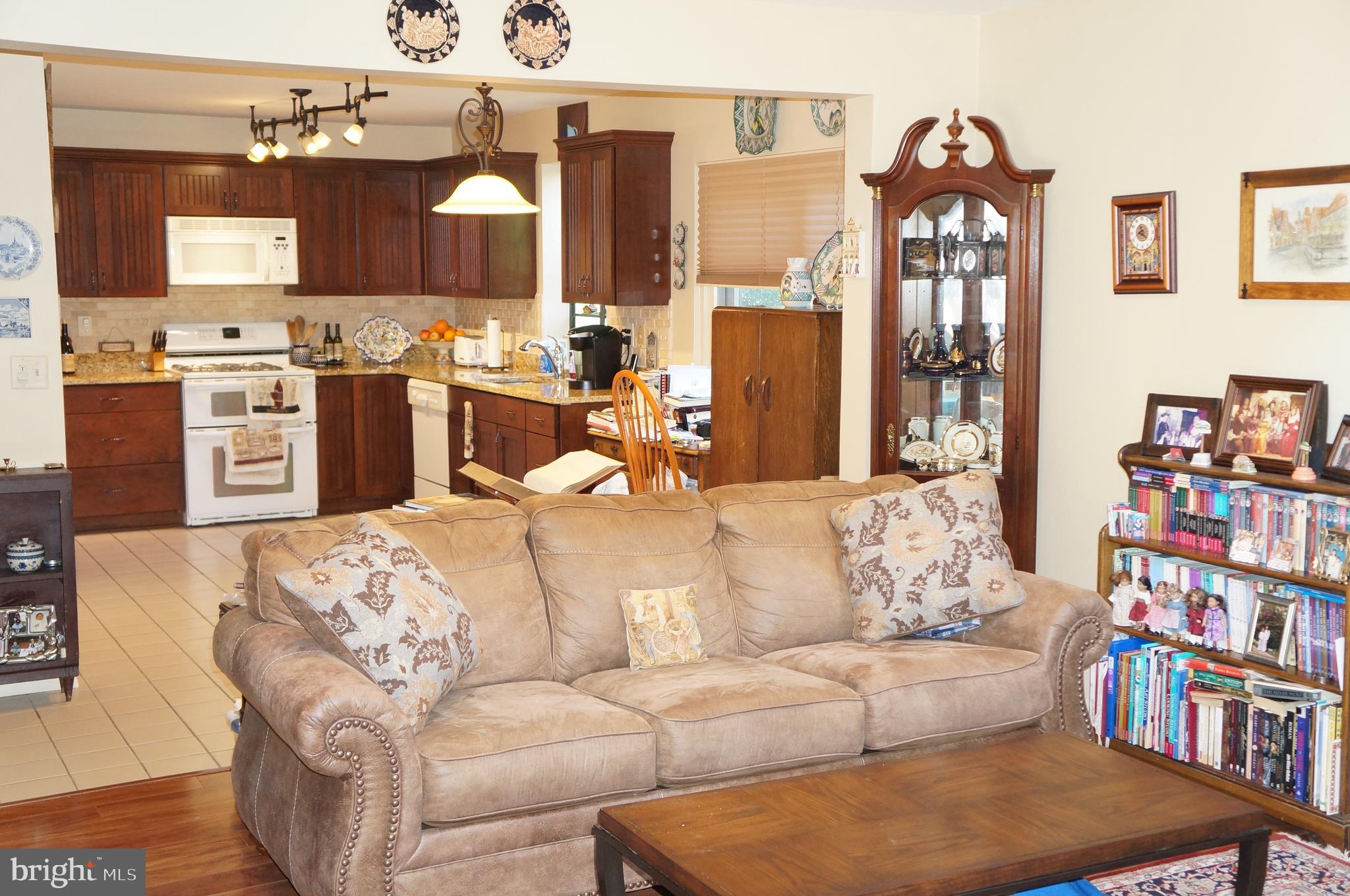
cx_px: 675
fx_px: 1517
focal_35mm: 40
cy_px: 448
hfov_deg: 48.0
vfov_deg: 32.9
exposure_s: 1/60
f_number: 4
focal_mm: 27
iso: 1600
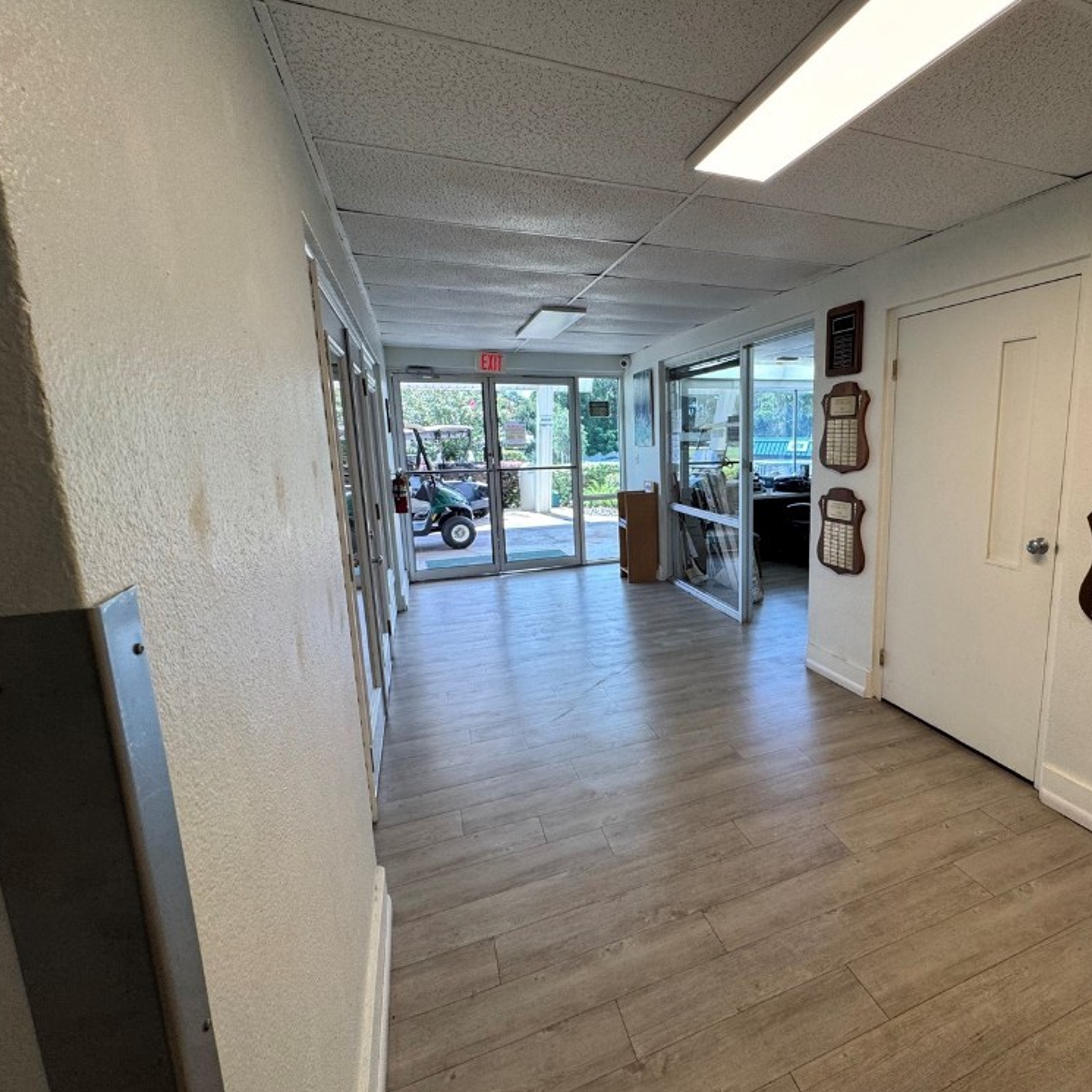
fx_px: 607
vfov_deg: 84.0
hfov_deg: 82.2
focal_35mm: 17
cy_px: 538
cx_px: 689
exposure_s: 1/120
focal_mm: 2.22
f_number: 2.2
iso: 125
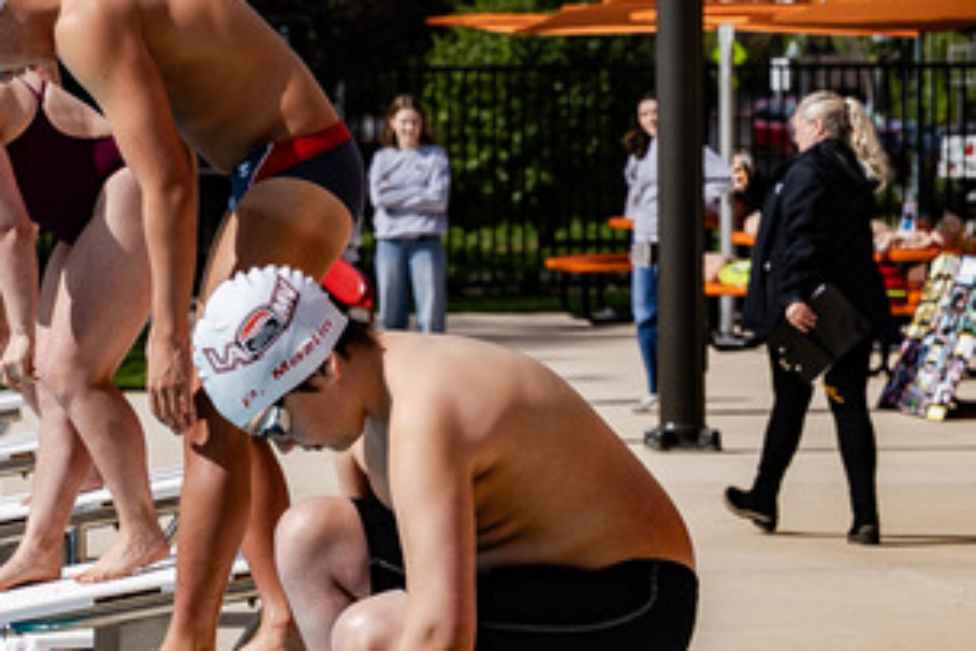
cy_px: 221
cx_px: 174
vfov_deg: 6.6
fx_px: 5639
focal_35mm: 208
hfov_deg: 9.9
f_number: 4.5
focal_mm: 70
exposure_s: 1/500
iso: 80
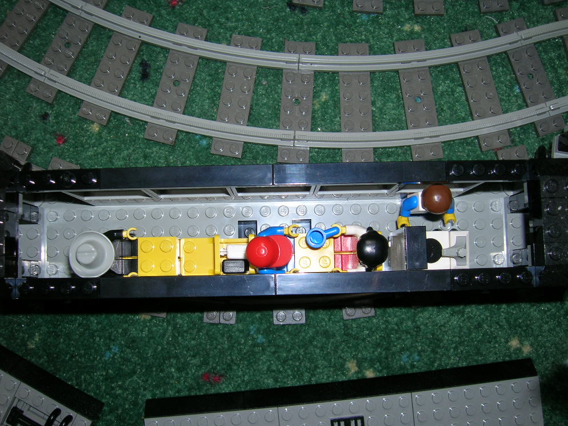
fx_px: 607
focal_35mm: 37
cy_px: 218
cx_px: 288
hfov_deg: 50.1
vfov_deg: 38.7
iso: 50
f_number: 2.9
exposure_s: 1/60.1
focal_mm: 6
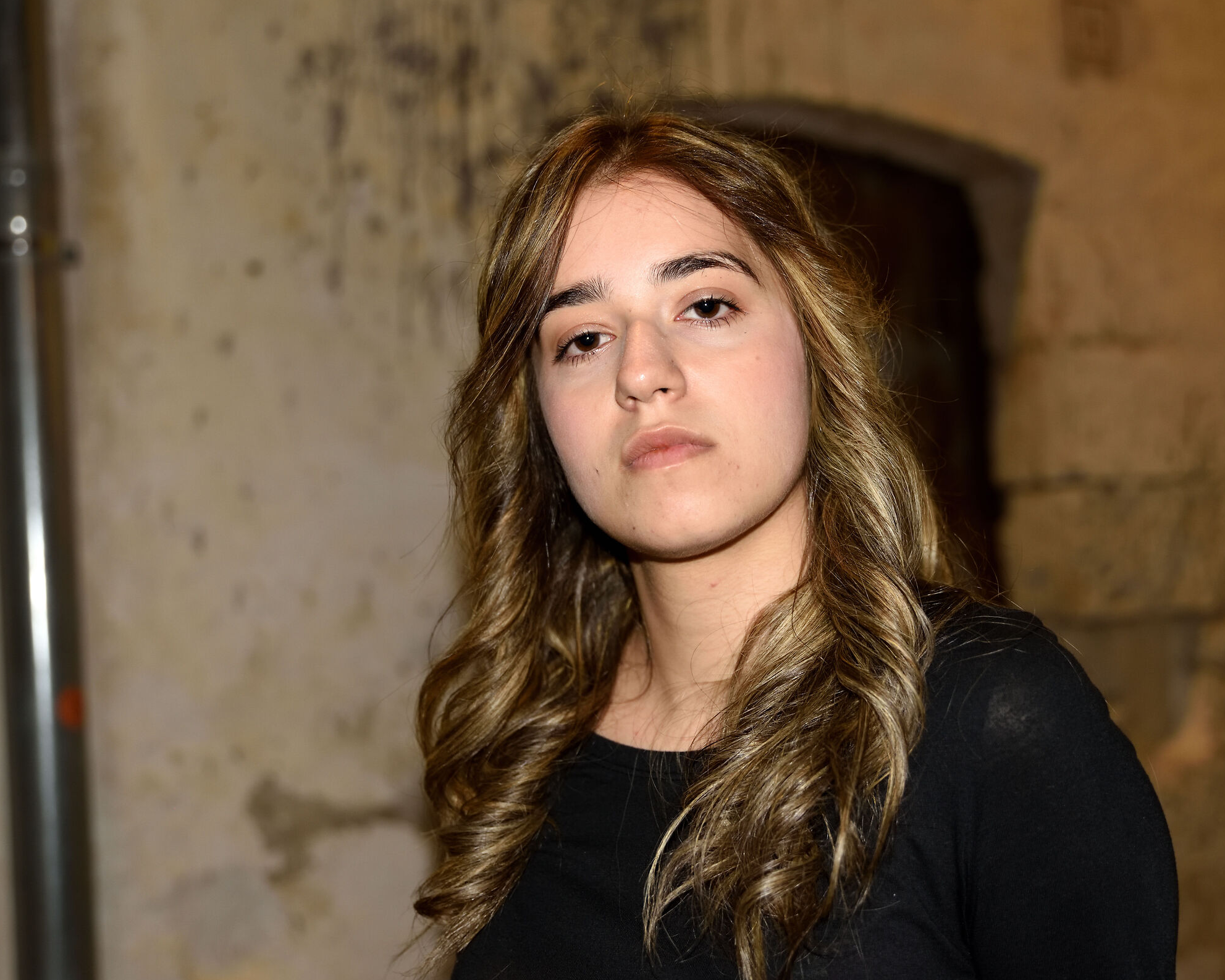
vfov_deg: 30.2
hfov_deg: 37.3
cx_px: 635
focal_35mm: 50
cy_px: 491
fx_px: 1813
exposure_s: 1/160
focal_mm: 44
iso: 2000
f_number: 2.8
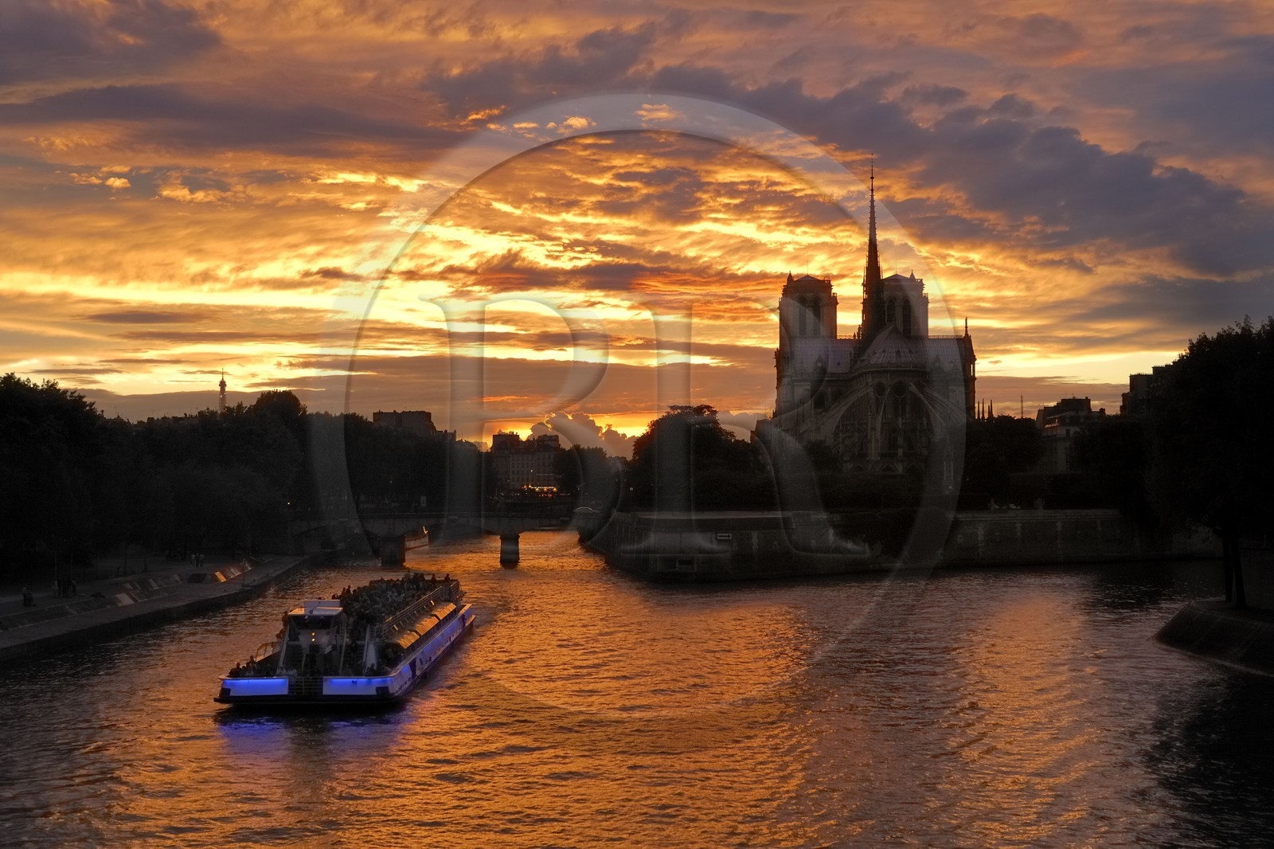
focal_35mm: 46
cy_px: 424
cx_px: 637
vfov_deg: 28.9
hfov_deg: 42.3
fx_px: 1645
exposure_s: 1/80
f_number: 3.5
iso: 100
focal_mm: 31
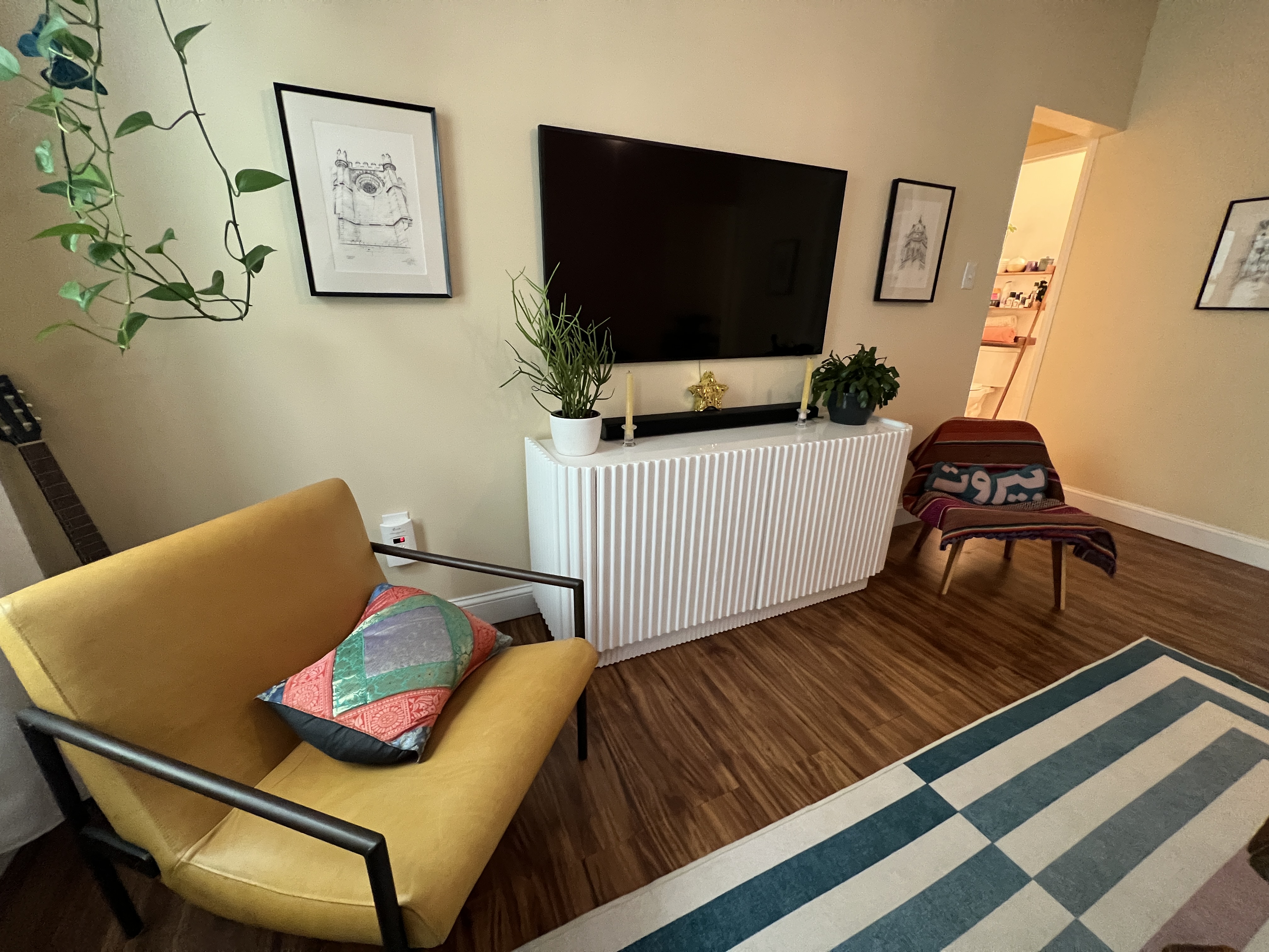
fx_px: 477
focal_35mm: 13
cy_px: 476
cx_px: 634
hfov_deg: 106.2
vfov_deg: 89.9
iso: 500
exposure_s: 1/60
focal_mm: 1.57
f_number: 1.8
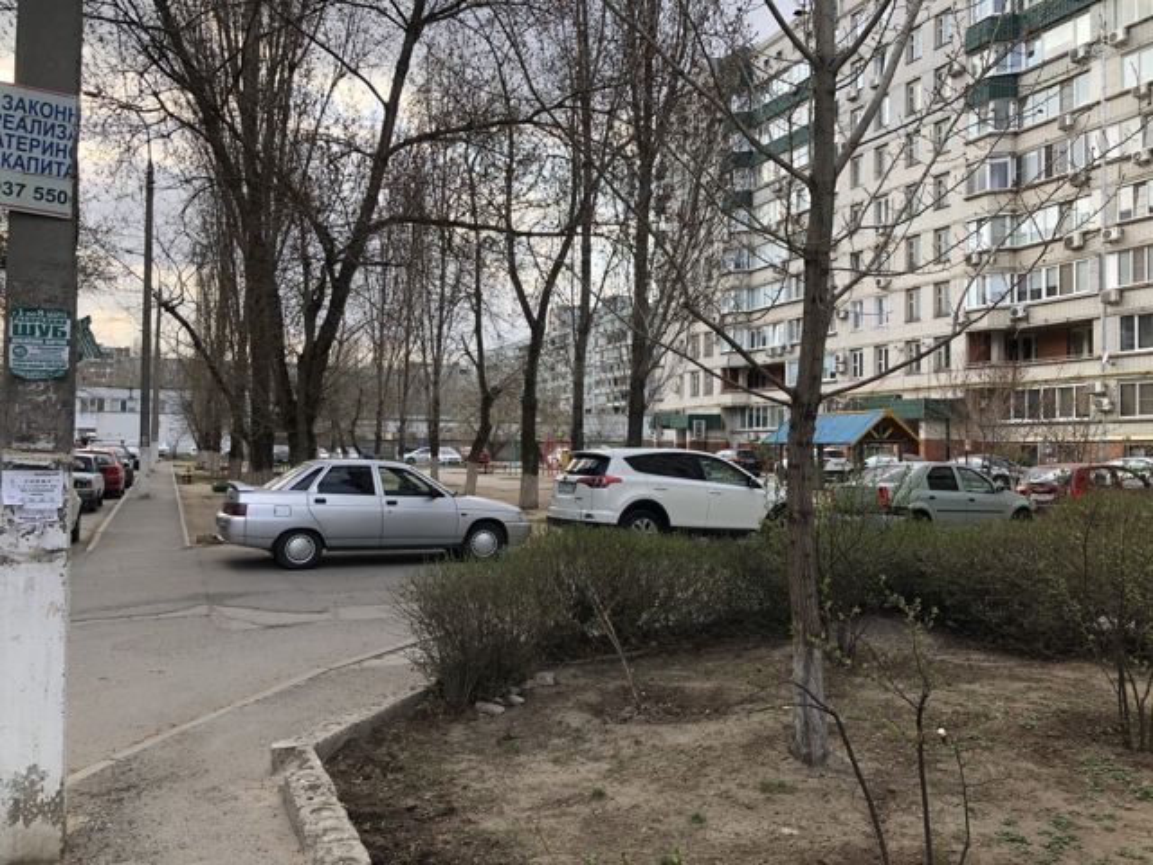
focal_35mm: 28
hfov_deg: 63.4
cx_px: 576
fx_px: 933
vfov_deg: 49.7
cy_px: 432
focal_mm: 4
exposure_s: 1/527
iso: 20
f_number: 1.8
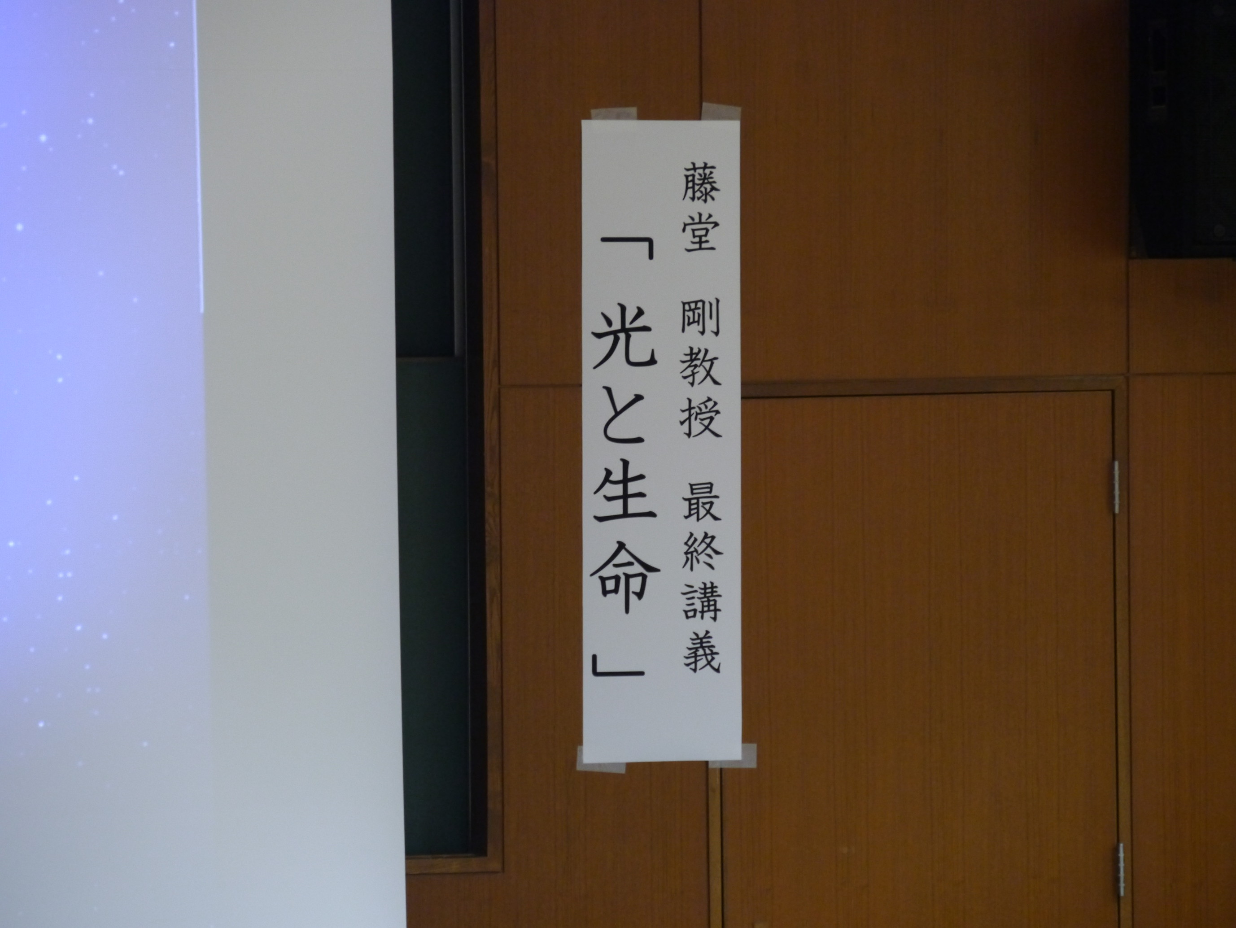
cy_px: 464
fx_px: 6930
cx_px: 618
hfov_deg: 10.2
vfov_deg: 7.7
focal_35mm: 194
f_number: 5.4
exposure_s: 1/15
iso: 1600
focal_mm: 97
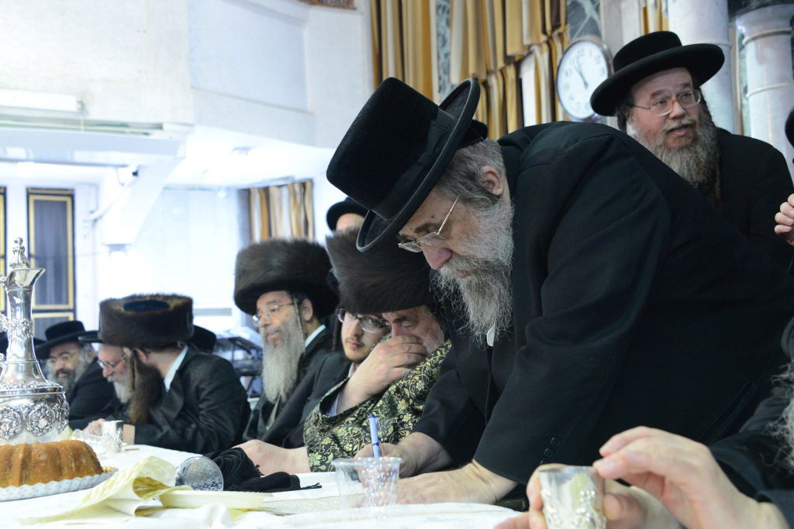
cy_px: 264
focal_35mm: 48
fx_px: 1059
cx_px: 397
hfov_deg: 41.1
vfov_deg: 28.1
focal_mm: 48
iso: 5000
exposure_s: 1/60
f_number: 5.6
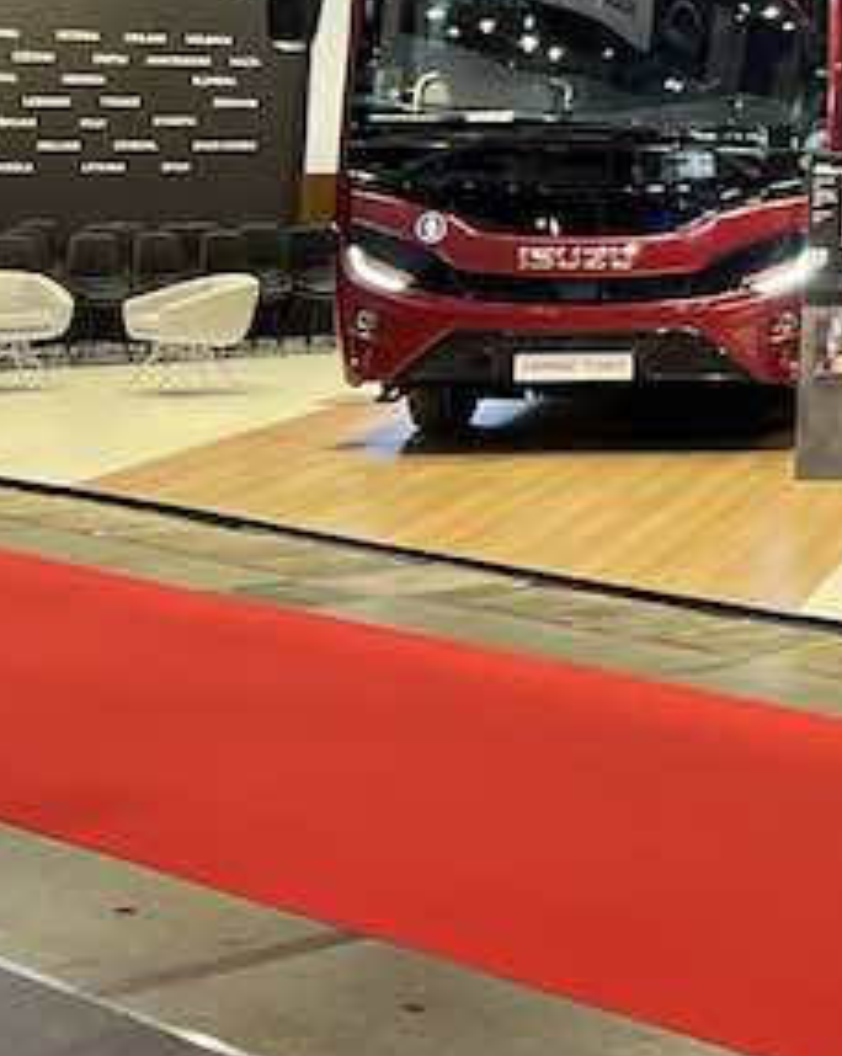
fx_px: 2841
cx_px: 1754
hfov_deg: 13.9
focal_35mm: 91
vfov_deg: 20.2
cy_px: -85
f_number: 1.5
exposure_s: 1/100
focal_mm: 5.7
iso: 100
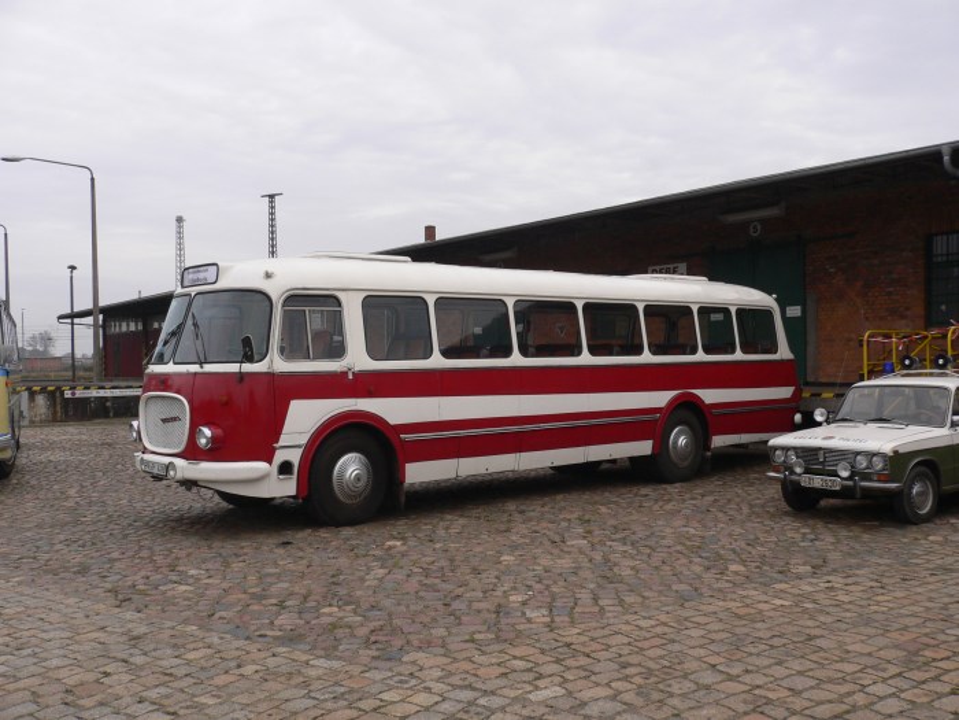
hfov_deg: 52.6
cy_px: 360
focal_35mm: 35
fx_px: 970
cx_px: 480
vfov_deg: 40.7
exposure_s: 1/200
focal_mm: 5.8
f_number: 5.6
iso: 100
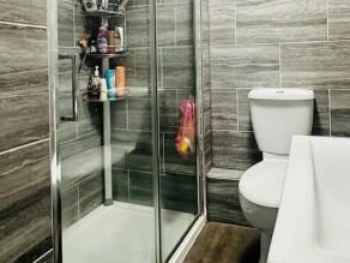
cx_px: 214
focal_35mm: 28
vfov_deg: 47.5
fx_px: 283
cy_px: 59
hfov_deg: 62.7
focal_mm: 2.22
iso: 320
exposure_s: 1/50
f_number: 2.2
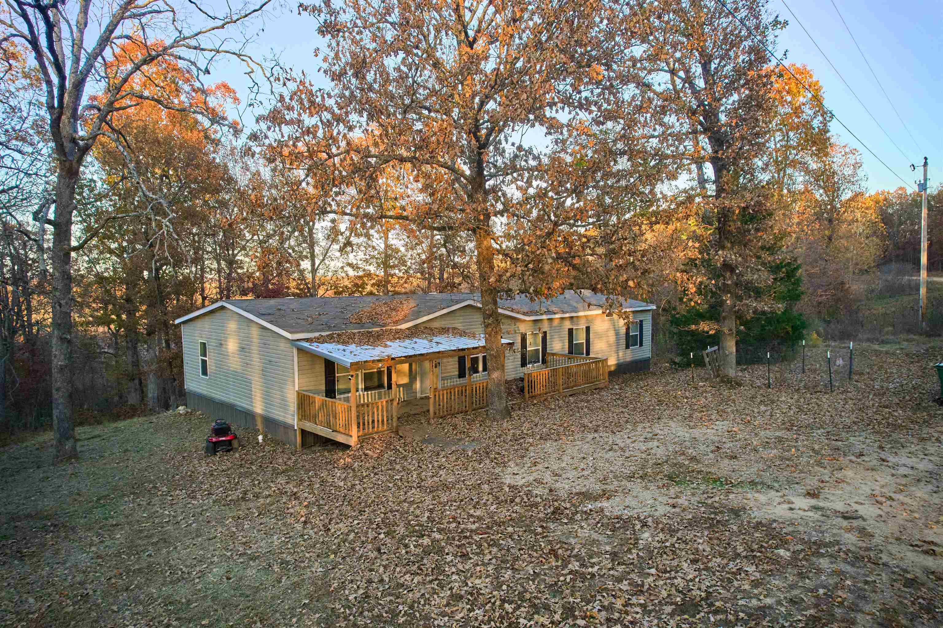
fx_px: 576
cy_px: 314
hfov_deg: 78.6
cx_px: 472
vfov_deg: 57.2
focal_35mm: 22
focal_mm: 8.38
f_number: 2.8
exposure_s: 1/50
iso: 800
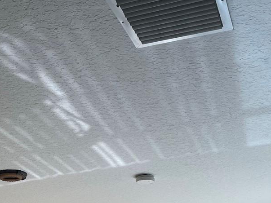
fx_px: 540
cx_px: 153
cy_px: 243
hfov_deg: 28.1
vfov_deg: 20.0
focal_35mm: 69
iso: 32
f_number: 1.6
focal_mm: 5.1
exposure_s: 1/143
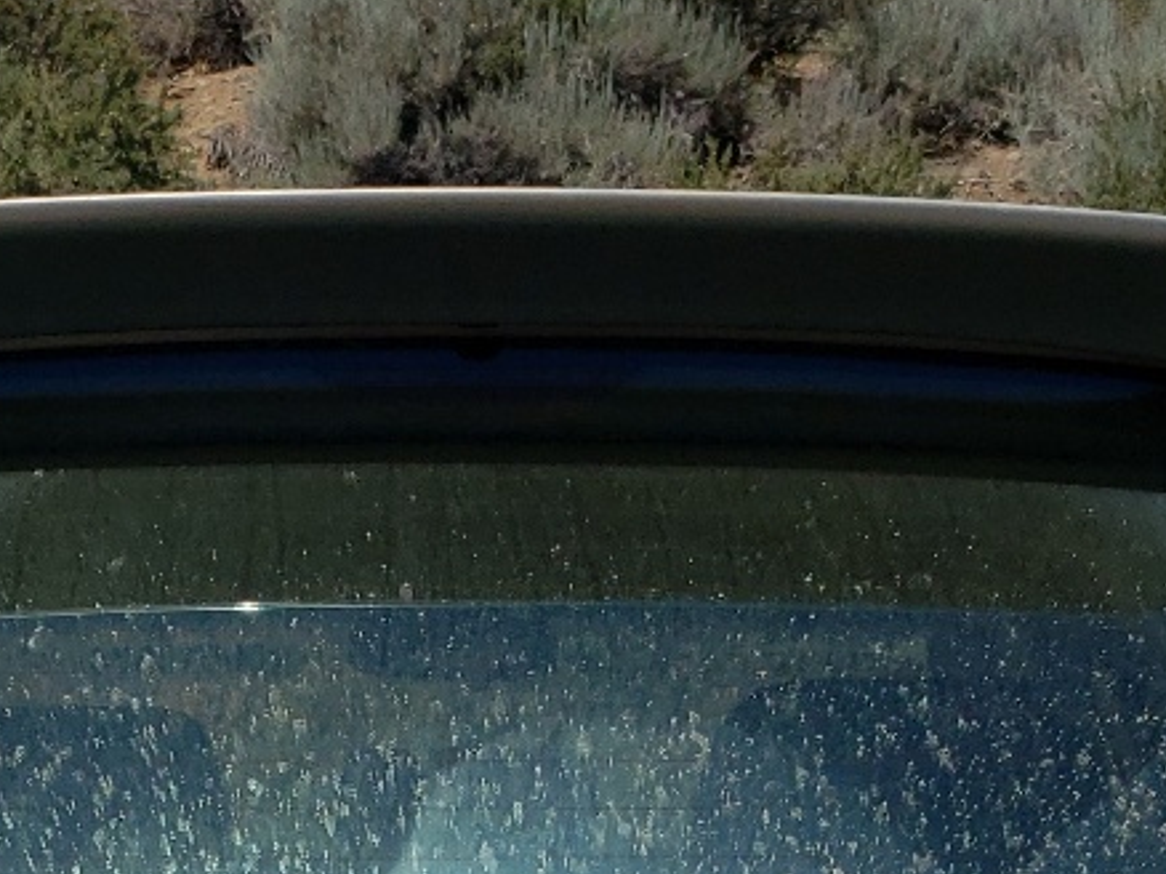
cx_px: 514
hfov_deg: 20.7
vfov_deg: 14.2
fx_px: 3198
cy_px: 1436
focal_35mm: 95
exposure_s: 1/10000
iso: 51
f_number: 1.5
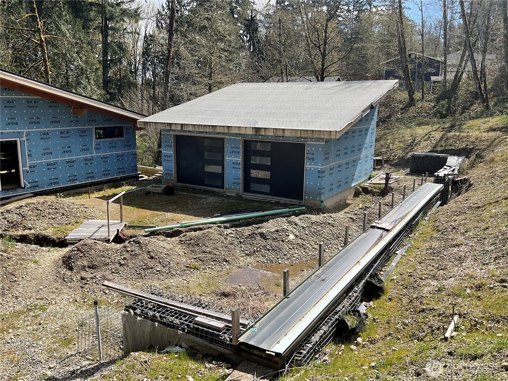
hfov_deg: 61.7
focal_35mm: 29
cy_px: 190
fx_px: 426
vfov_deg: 48.2
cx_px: 254
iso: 16
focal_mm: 3
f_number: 1.8
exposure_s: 1/1311
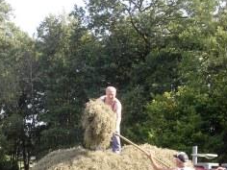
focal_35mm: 72
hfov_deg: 27.0
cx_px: 101
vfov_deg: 20.3
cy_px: 121
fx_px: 472
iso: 100
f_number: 2.8
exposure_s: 1/193
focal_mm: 5.8
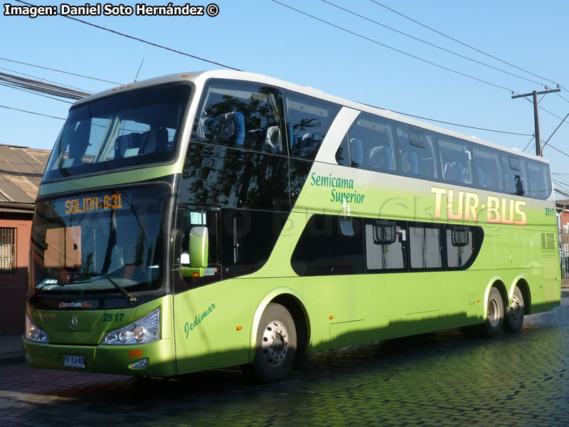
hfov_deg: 51.4
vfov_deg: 39.7
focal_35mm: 36
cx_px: 284
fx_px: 592
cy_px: 214
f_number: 3.9
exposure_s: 1/400
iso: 100
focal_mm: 6.4
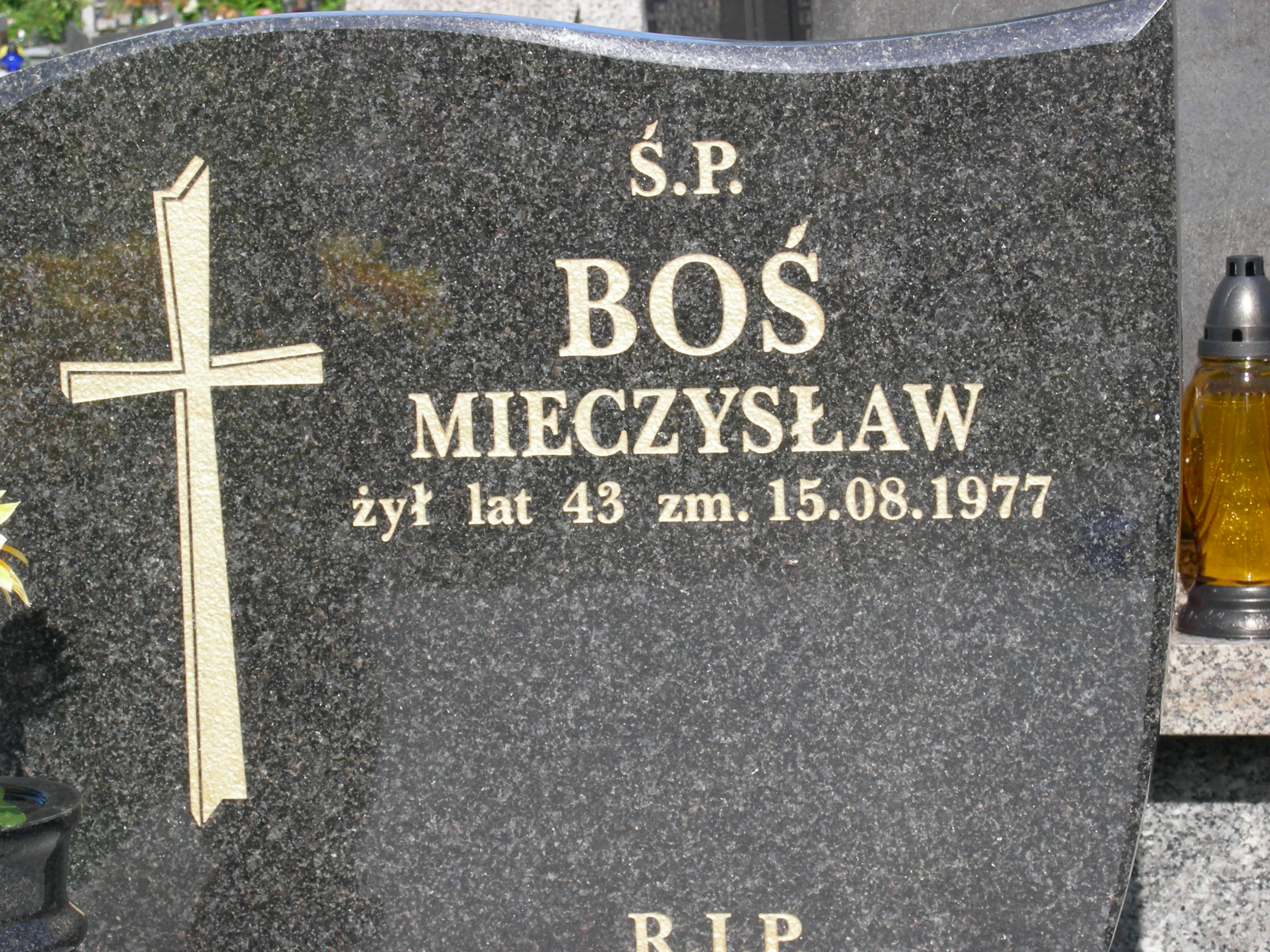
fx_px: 4623
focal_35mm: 126
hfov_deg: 15.6
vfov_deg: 11.8
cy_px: 476
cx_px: 635
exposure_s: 1/198
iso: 64
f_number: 6.5
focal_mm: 26.3
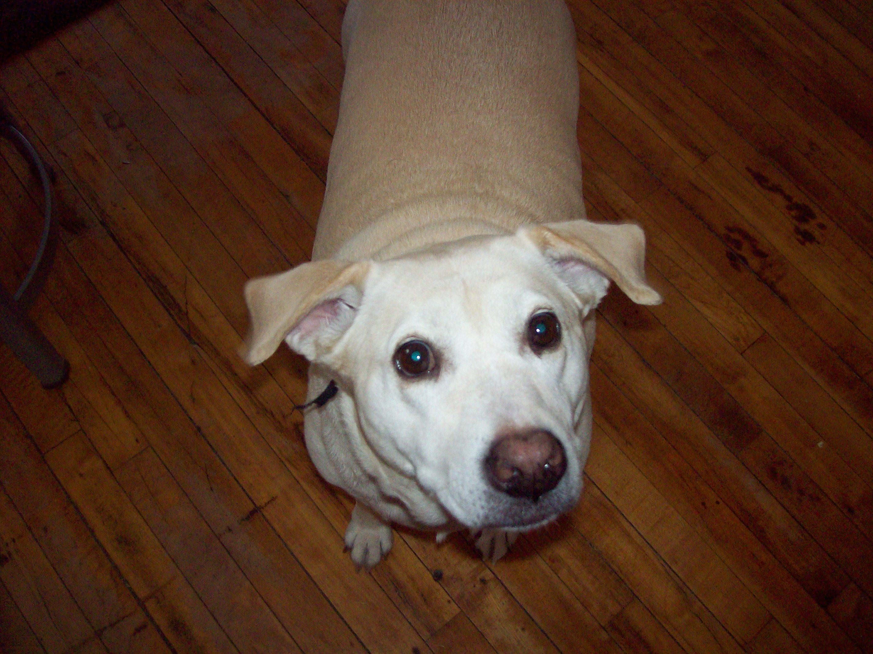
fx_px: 908
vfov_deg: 39.6
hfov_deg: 51.4
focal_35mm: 36
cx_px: 436
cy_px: 327
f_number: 2.7
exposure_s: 1/64
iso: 140
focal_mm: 6
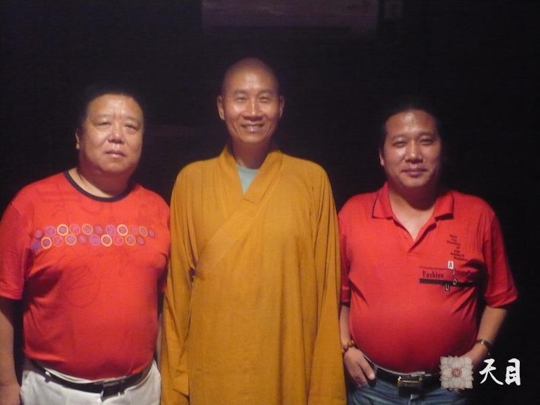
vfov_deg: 32.2
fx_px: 702
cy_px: 202
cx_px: 270
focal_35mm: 45
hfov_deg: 42.1
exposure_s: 1/8
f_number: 3.5
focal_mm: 7.4
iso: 800
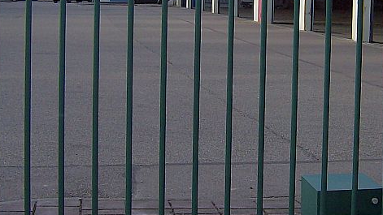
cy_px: 12
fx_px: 863
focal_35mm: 85
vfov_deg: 14.1
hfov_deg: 24.9
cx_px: 237
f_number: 4.7
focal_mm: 6
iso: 100
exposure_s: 1/249
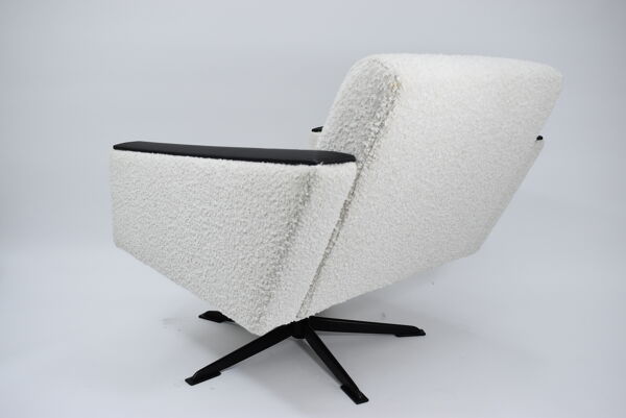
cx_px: 313
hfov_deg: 57.2
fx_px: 574
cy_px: 209
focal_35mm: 33
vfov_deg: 40.0
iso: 800
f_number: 5.6
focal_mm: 22
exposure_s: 1/125
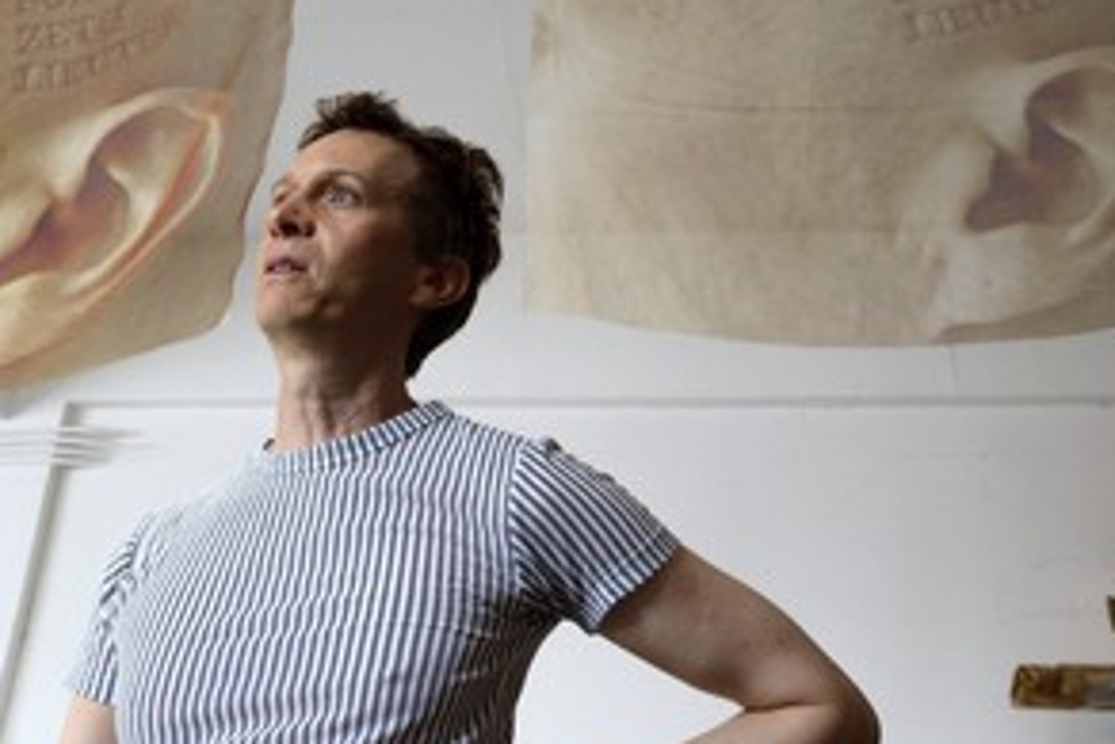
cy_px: 336
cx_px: 600
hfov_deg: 42.7
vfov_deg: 29.3
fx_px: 1425
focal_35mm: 46
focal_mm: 32
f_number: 6.3
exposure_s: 1/60
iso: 1600
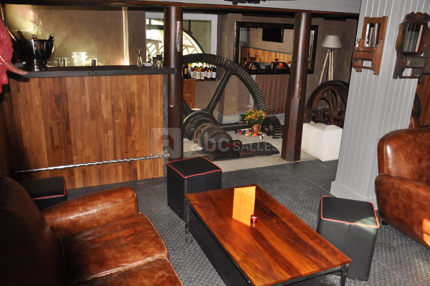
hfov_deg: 59.5
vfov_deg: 41.6
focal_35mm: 32
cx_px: 215
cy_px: 143
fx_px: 376
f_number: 3.8
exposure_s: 1/60
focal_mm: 21
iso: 800
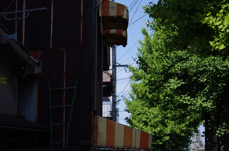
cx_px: 114
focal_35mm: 105
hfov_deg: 19.5
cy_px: 76
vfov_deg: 13.0
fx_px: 666
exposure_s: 1/640
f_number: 4
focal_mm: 70
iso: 100
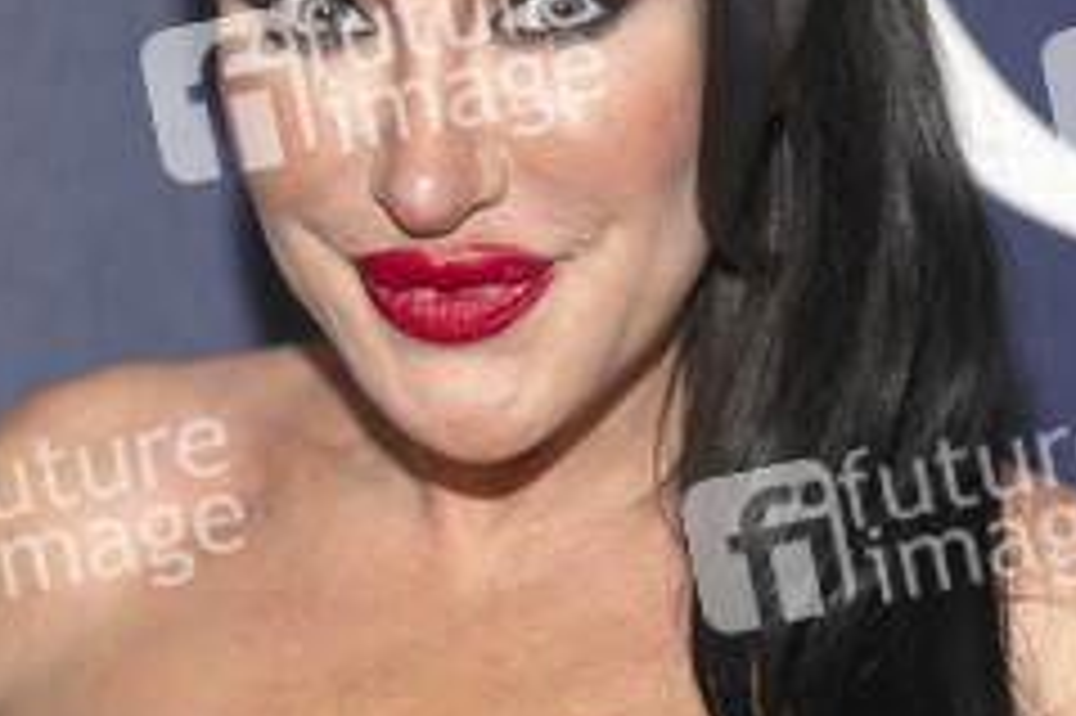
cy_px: 302
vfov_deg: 6.8
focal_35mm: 201
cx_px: 504
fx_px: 6003
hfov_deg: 10.2
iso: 800
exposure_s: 1/200
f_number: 5
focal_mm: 120
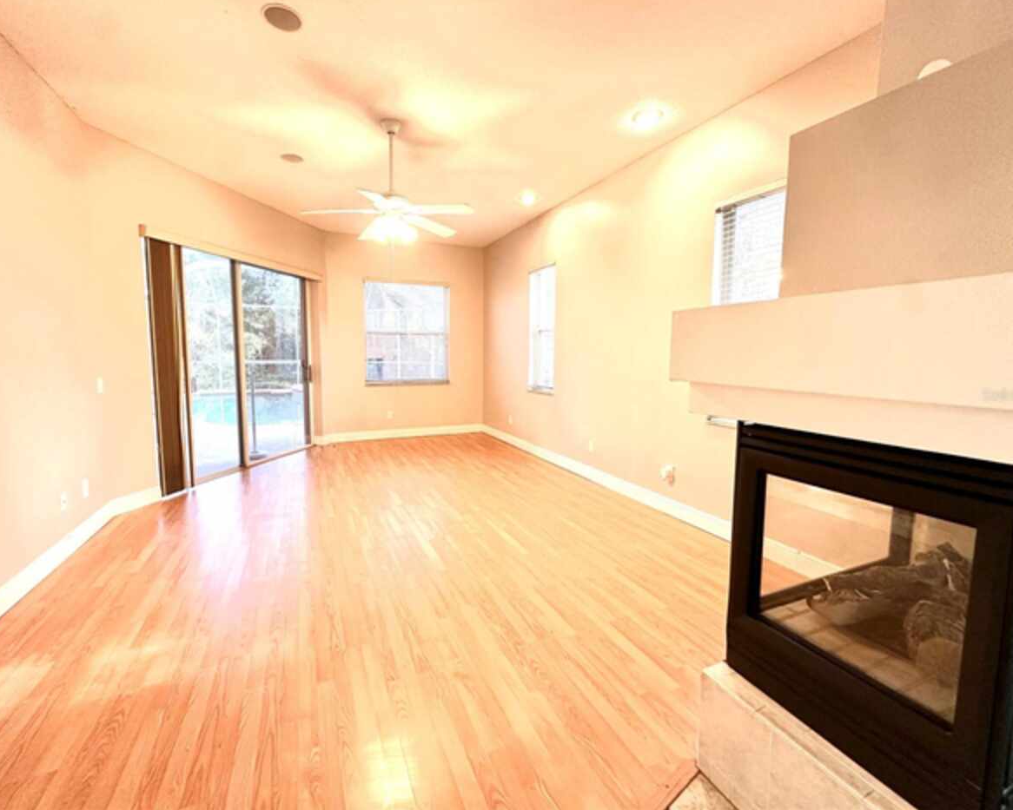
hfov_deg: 96.8
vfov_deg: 84.0
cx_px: 492
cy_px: 394
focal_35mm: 15
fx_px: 450
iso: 200
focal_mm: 2.22
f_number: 2.2
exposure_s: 1/60
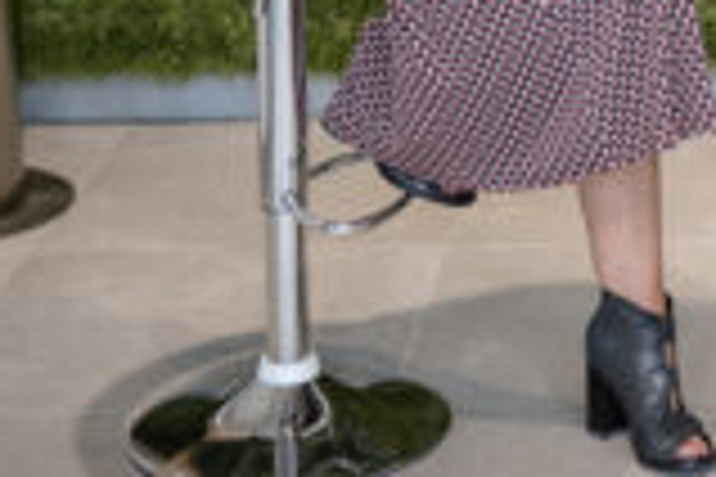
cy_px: -351
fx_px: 2705
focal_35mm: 136
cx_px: 1036
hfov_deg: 14.2
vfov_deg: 9.6
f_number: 4
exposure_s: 1/250
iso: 1250
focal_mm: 36
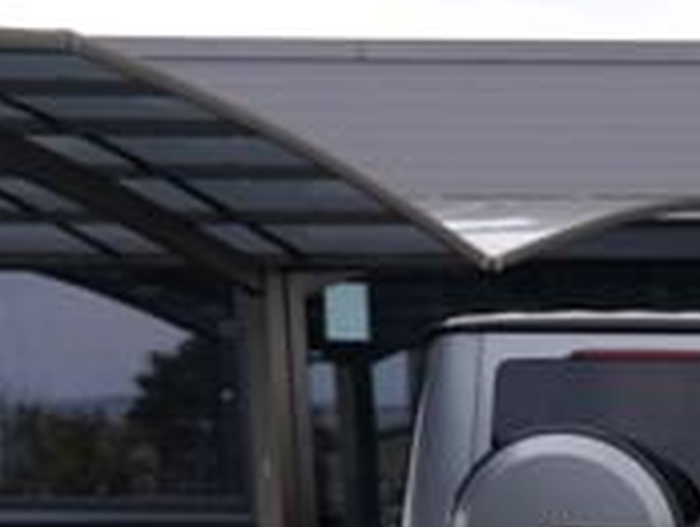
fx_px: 3544
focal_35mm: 175
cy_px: 949
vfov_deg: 8.2
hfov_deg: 9.3
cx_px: 1987
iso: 100
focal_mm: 31
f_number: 7.1
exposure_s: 1/250
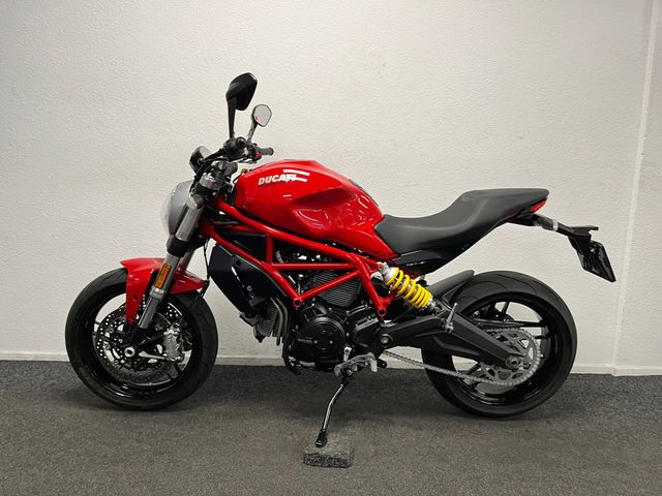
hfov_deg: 67.3
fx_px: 497
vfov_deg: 53.1
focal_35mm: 26
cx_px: 331
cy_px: 248
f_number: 1.6
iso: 80
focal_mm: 5.1
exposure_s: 1/50
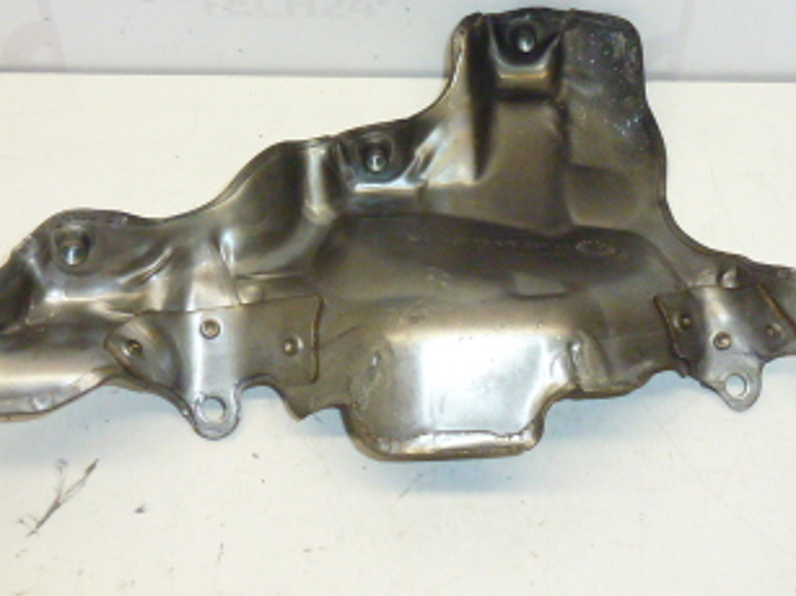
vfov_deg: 28.9
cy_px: 200
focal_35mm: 50
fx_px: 1149
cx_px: 490
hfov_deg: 38.0
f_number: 3.3
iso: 400
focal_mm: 4.3
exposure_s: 1/400
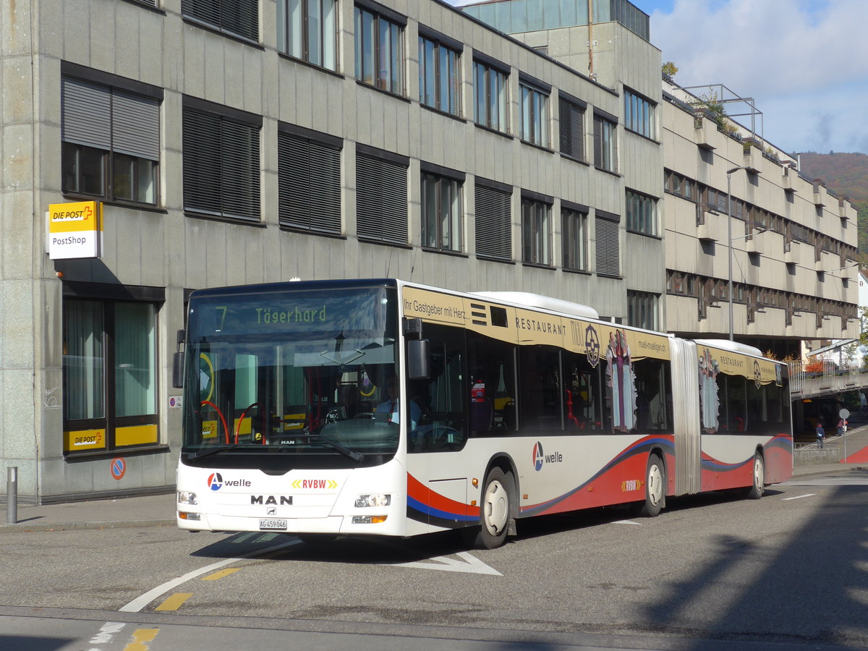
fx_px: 1479
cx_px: 434
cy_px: 326
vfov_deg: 24.8
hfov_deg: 32.7
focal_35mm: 59
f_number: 3.5
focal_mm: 12
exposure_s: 1/1300
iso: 80
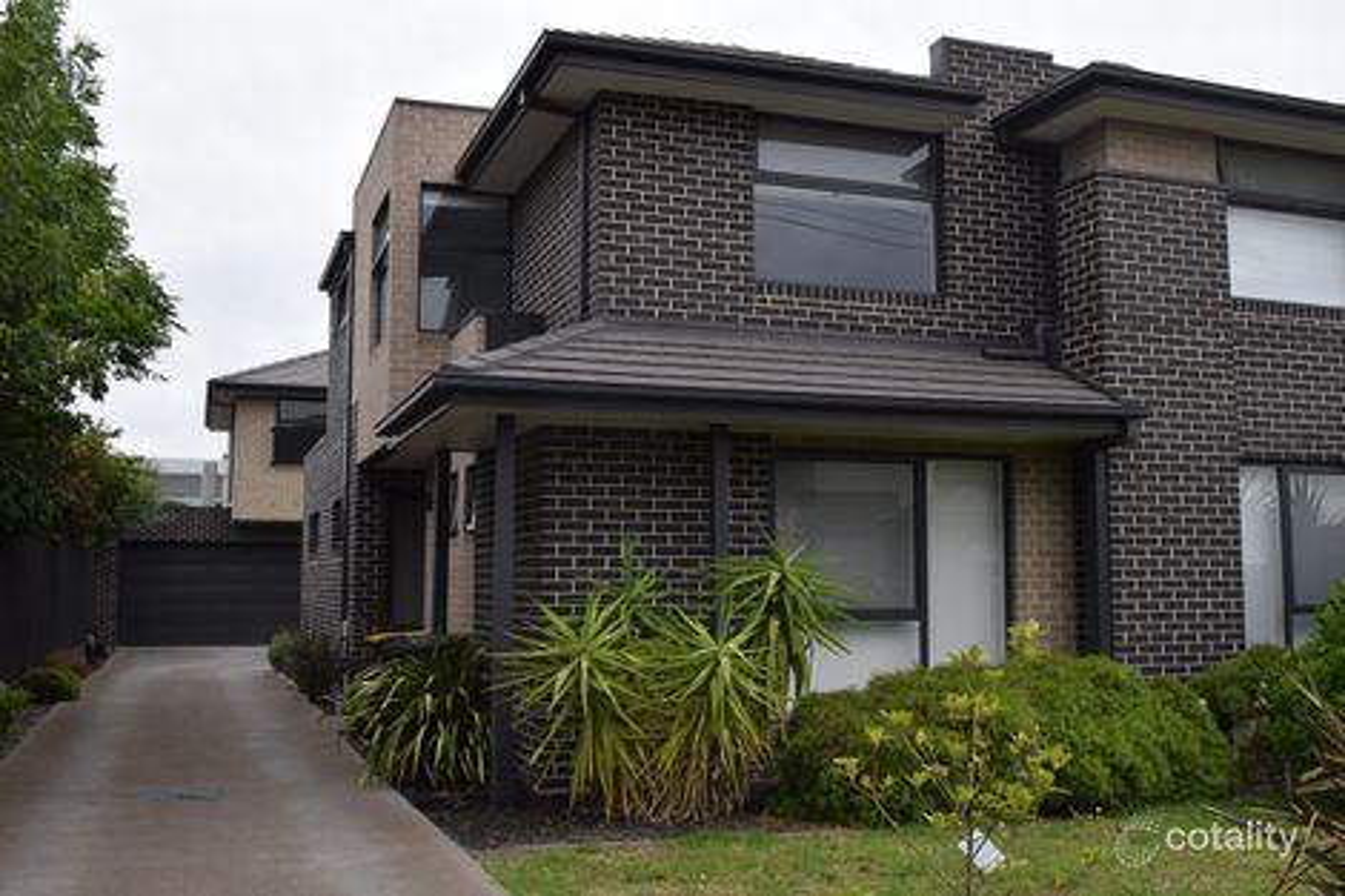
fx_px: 1344
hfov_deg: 53.1
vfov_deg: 36.8
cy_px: 448
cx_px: 672
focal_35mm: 36
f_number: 8
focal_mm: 24
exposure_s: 1/250
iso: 360
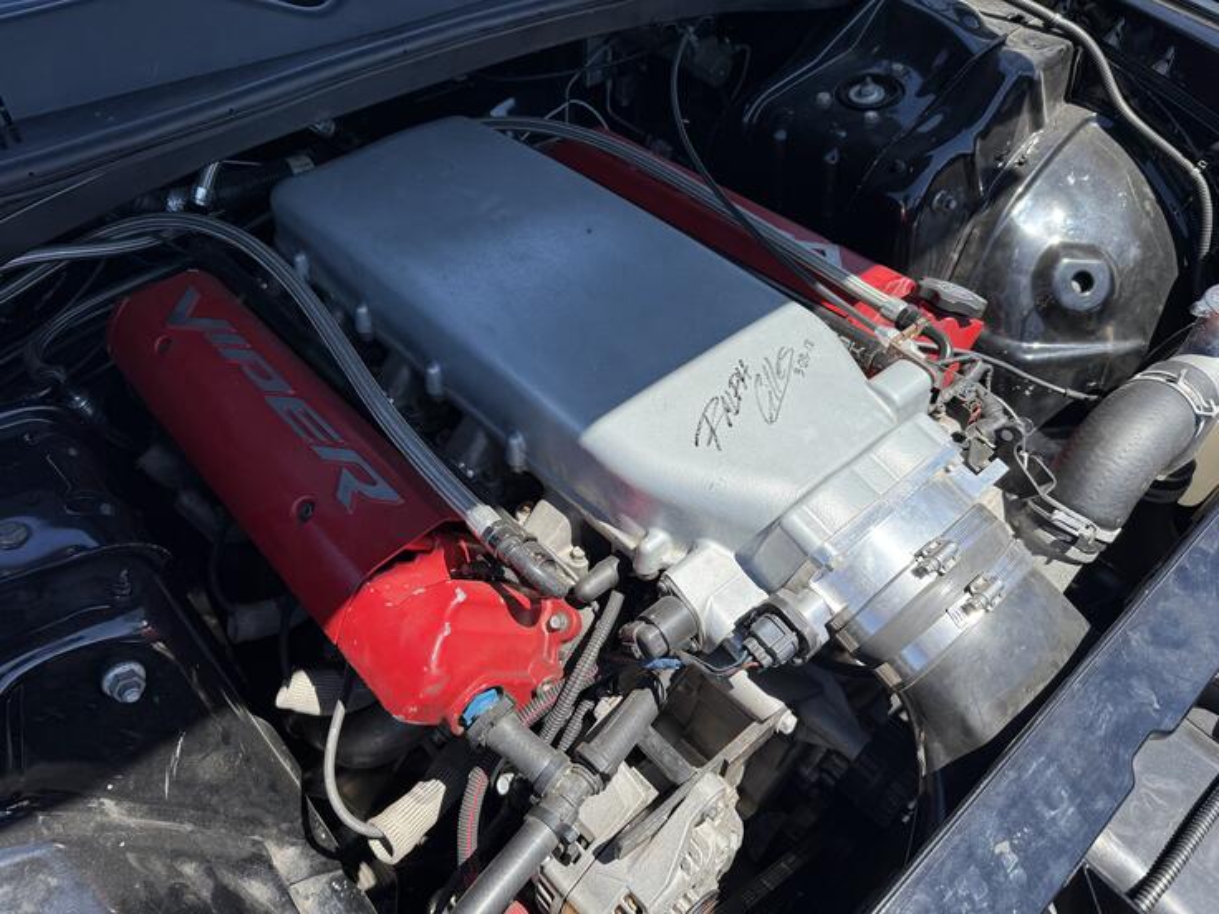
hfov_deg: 71.6
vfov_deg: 56.8
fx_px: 845
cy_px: 457
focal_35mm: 24
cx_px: 610
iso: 100
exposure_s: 1/2370
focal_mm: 6.76
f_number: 1.78
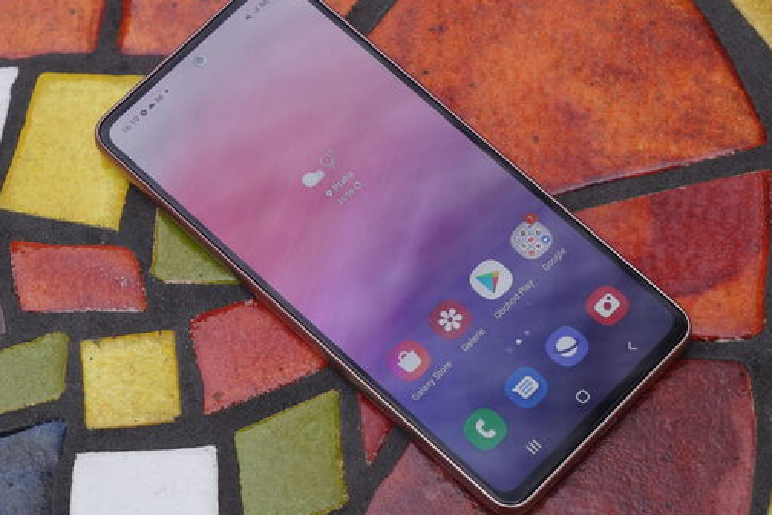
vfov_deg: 11.9
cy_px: 271
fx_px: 2466
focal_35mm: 115
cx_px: 377
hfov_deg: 17.8
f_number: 6.3
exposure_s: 1/200
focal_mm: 70
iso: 640
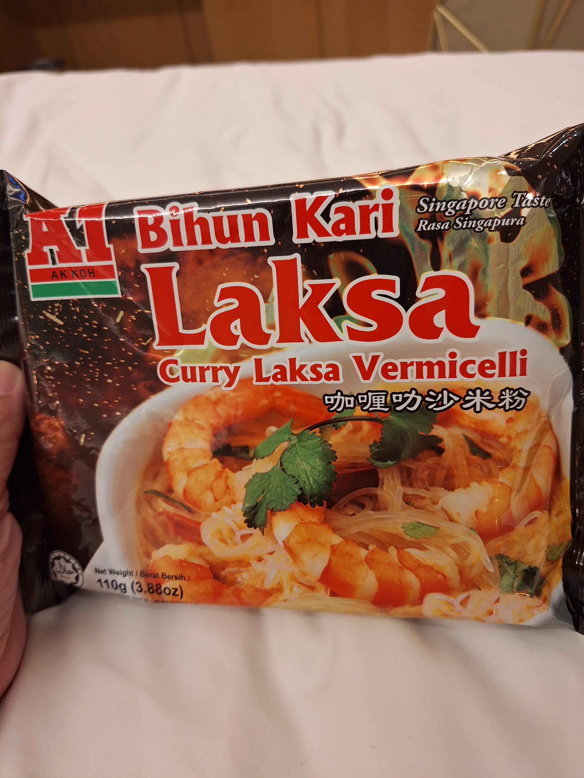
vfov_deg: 73.9
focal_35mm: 23
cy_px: 389
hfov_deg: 58.9
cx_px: 292
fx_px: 517
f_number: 1.8
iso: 250
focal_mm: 5.54
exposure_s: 1/40
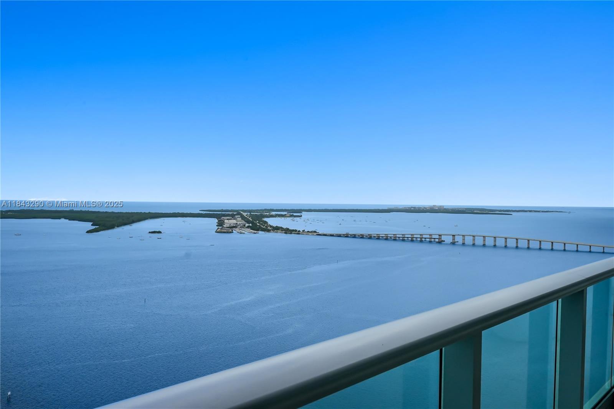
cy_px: 204
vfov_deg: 43.6
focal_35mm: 30
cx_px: 307
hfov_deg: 61.9
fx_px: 512
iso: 640
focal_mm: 20
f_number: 13
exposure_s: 1/1000
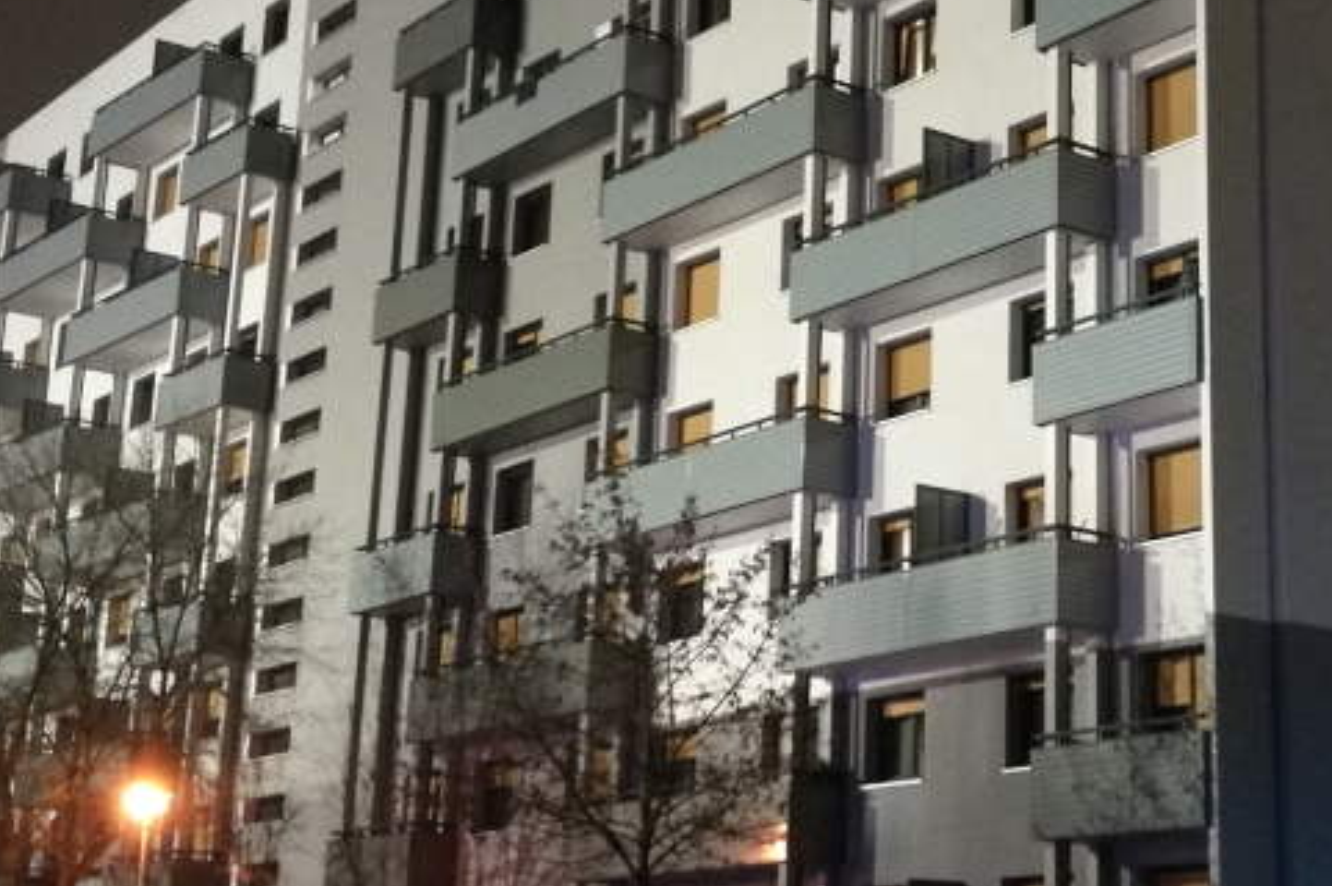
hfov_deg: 29.8
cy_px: 318
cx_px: 928
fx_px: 2477
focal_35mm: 67
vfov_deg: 20.2
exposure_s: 1/16.7
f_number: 2.2
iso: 1600
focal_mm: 4.5
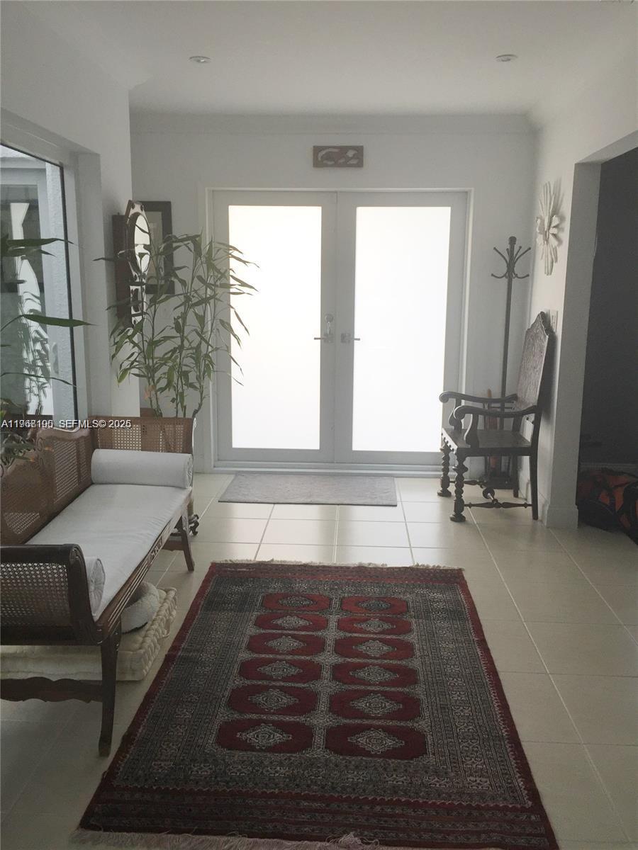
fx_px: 713
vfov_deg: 61.7
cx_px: 319
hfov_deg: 48.2
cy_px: 425
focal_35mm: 29
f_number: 2.2
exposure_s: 1/120
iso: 40
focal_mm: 4.15
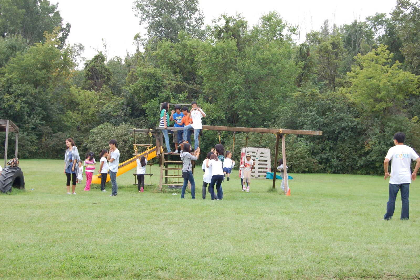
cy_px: 140
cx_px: 210
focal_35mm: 57
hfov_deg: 35.1
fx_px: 664
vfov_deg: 23.7
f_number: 7.1
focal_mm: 38
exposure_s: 1/200
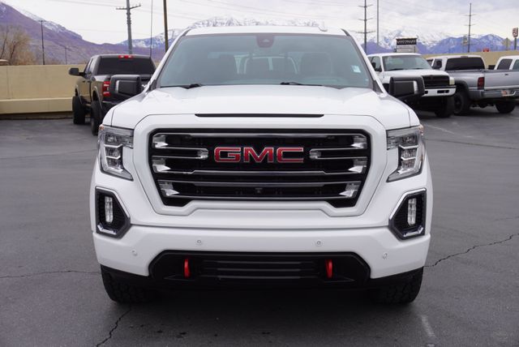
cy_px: 174
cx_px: 260
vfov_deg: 32.0
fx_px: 606
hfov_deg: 46.4
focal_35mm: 42
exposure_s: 1/100
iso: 100
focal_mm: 28
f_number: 7.1
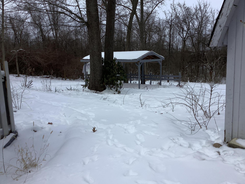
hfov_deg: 58.4
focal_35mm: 31
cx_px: 122
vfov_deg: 45.4
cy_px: 92
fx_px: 219
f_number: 2.4
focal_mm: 3.3
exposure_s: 1/2262
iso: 25
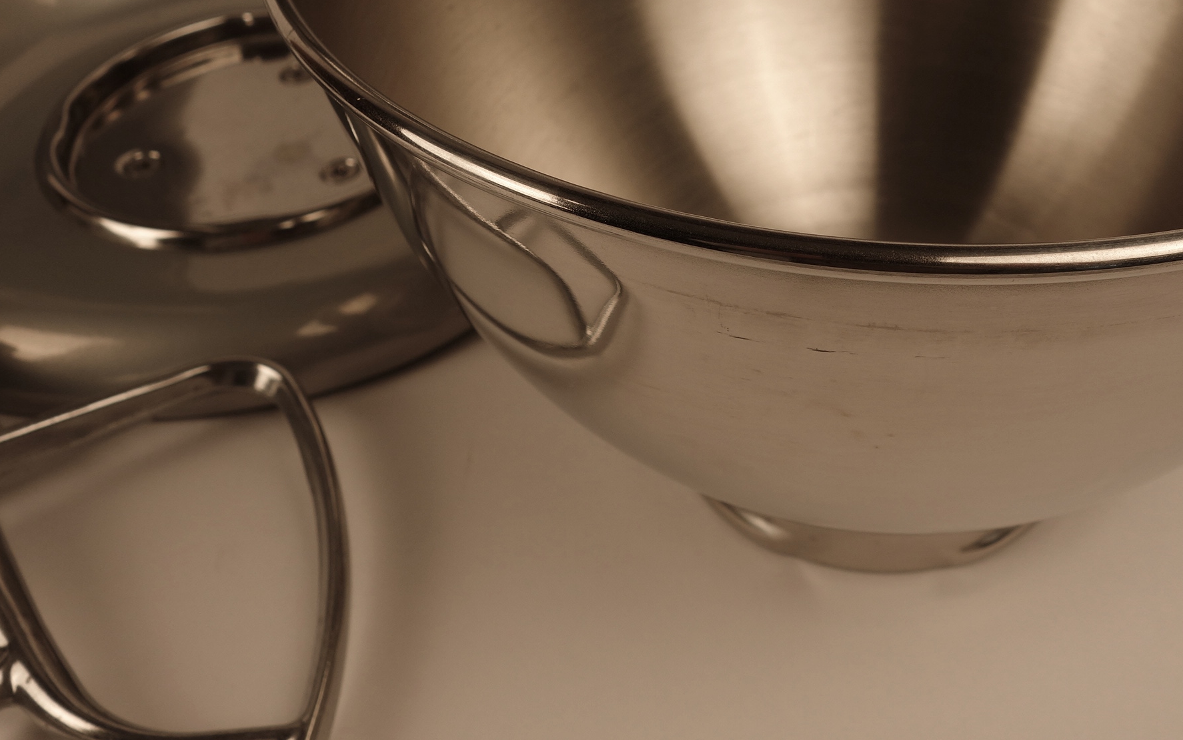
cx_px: 804
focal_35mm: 44
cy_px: 139
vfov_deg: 28.5
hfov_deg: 44.5
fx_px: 1419
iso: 125
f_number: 5.6
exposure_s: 1/160
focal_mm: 10.4
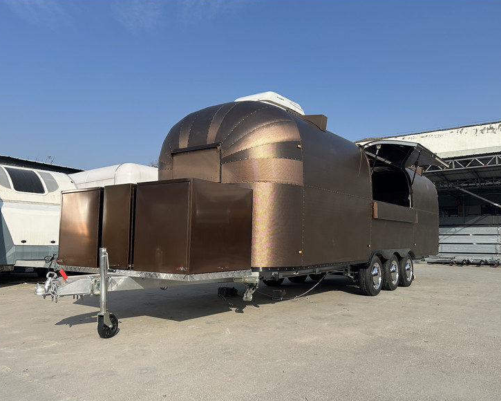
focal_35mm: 28
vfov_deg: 51.5
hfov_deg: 62.2
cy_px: 203
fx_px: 415
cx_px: 256
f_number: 1.5
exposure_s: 1/5076
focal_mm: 5.7
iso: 50
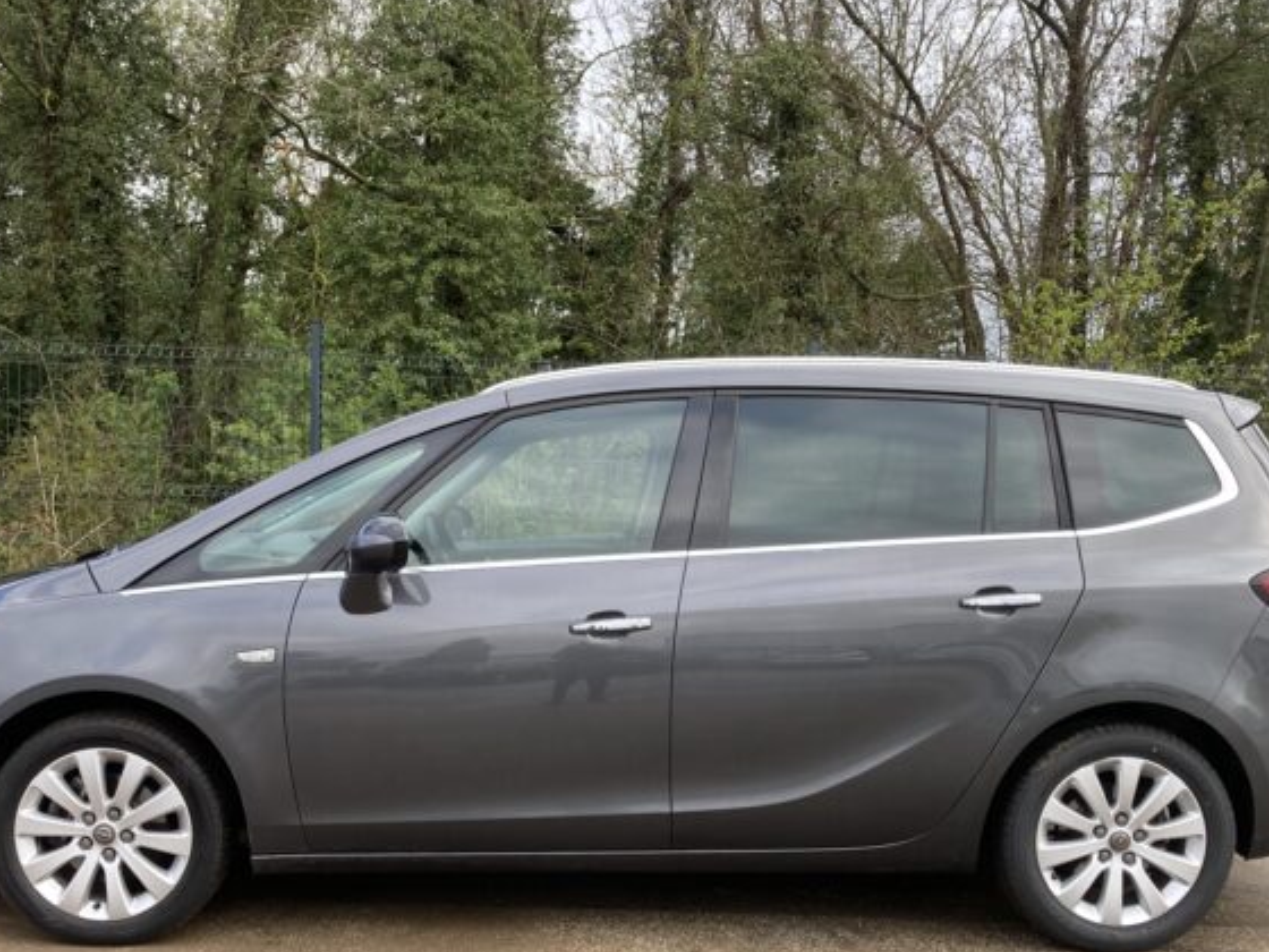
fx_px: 1466
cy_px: 635
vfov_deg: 35.6
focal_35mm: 40
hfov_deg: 46.8
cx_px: 623
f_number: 1.8
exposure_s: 1/222
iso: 20
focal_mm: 3.99
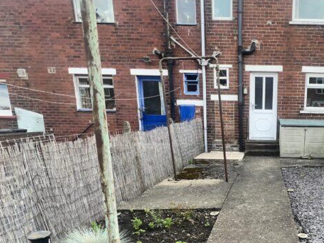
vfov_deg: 47.9
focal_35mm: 28
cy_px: 183
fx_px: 262
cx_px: 265
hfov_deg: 58.0
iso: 25
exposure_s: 1/314
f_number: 1.8
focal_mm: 1.57
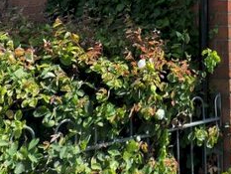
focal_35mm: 72
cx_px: 232
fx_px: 481
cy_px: -76
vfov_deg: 18.4
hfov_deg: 25.6
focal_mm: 4.3
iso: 100
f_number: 3
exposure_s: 1/640
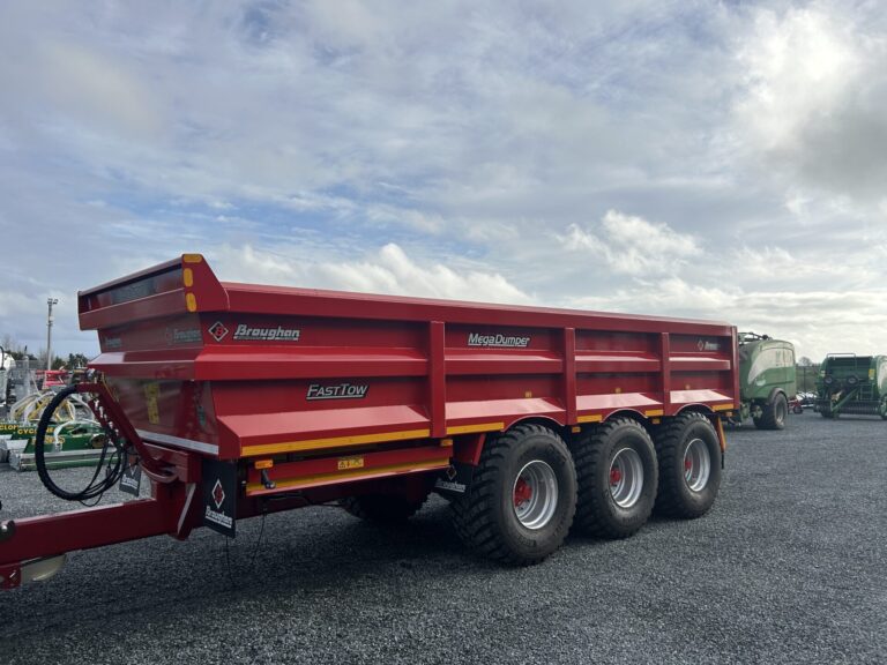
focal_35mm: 26
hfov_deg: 67.3
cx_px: 444
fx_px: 666
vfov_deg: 53.1
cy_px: 332
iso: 50
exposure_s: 1/4831
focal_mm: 5.7
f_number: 1.5
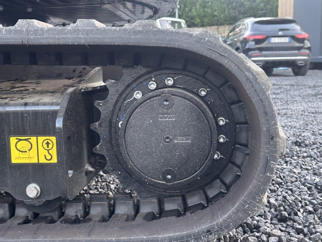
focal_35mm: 48
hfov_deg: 39.7
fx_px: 446
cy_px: 121
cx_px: 161
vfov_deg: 30.3
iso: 250
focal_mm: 6.86
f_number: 1.78
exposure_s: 1/49
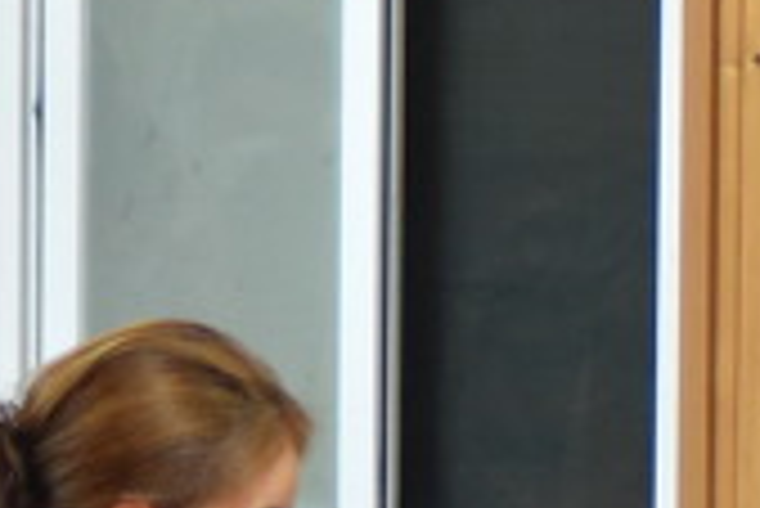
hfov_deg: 4.9
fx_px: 8937
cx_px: 531
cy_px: 1252
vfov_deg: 3.2
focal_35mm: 423
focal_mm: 70
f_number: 4
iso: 3600
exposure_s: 1/250
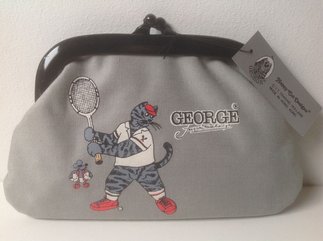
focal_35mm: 35
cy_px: 120
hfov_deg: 52.7
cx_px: 162
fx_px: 326
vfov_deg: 40.6
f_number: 2.4
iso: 80
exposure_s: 1/15
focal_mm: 4.28
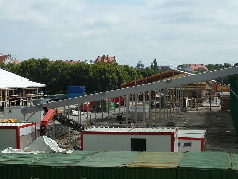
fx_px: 488
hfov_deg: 27.4
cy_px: 90
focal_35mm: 71
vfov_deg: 20.7
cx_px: 119
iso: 80
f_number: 5.6
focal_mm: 6.5
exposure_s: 1/500
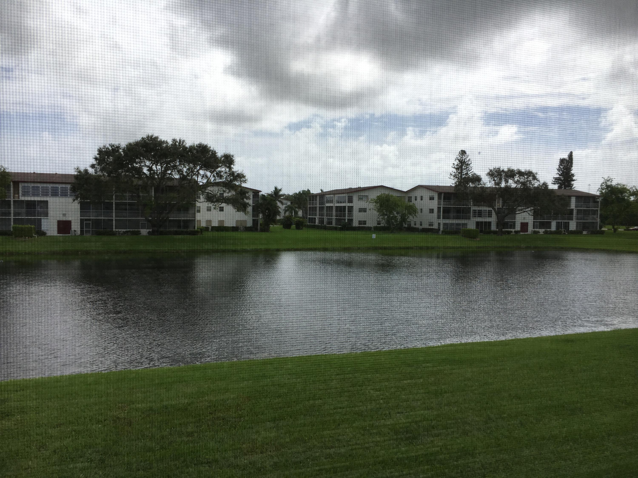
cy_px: 239
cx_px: 319
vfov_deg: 48.2
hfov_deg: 61.7
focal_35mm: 29
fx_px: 534
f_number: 2.2
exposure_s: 1/1672
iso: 25
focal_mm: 4.15
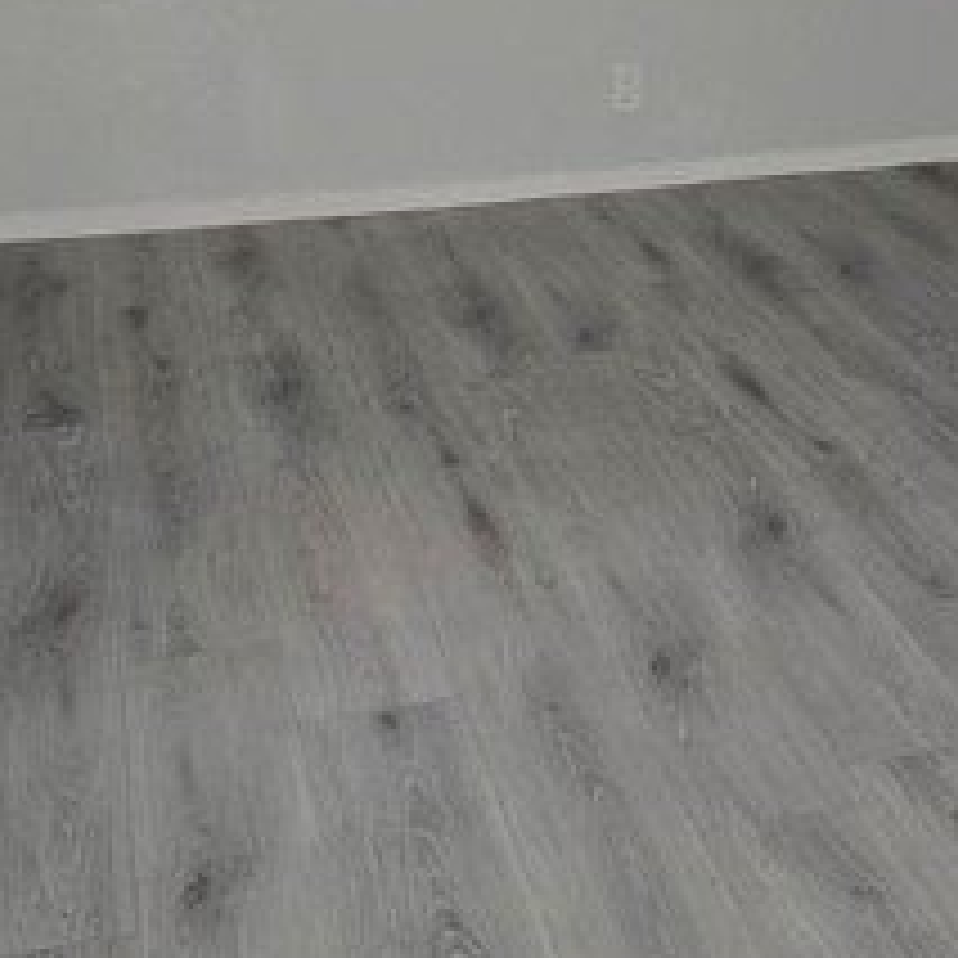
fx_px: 1910
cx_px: 639
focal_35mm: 61
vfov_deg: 27.9
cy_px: 297
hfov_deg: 28.0
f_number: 1.7
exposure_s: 1/120
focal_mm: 6.3
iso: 320
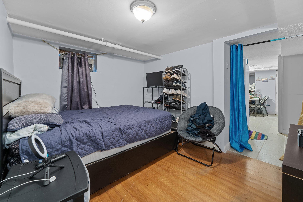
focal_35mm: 14
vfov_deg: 81.2
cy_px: 101
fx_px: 118
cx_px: 152
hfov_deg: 104.3
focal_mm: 14
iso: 400
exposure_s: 3.2
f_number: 10
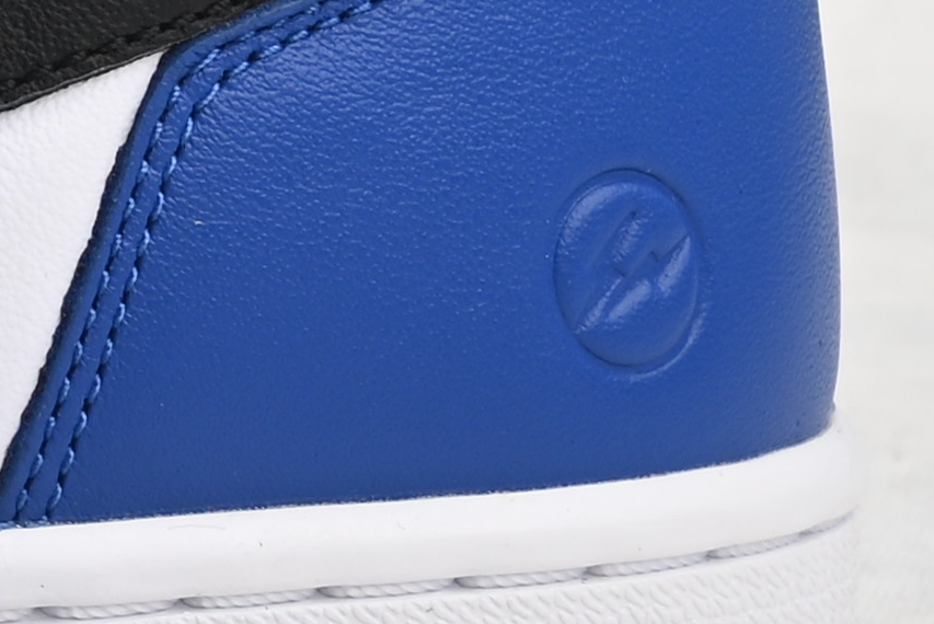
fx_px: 7139
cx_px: -1710
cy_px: -634
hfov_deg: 6.9
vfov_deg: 4.9
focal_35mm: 275
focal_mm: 39
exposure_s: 1/200
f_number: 11
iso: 100
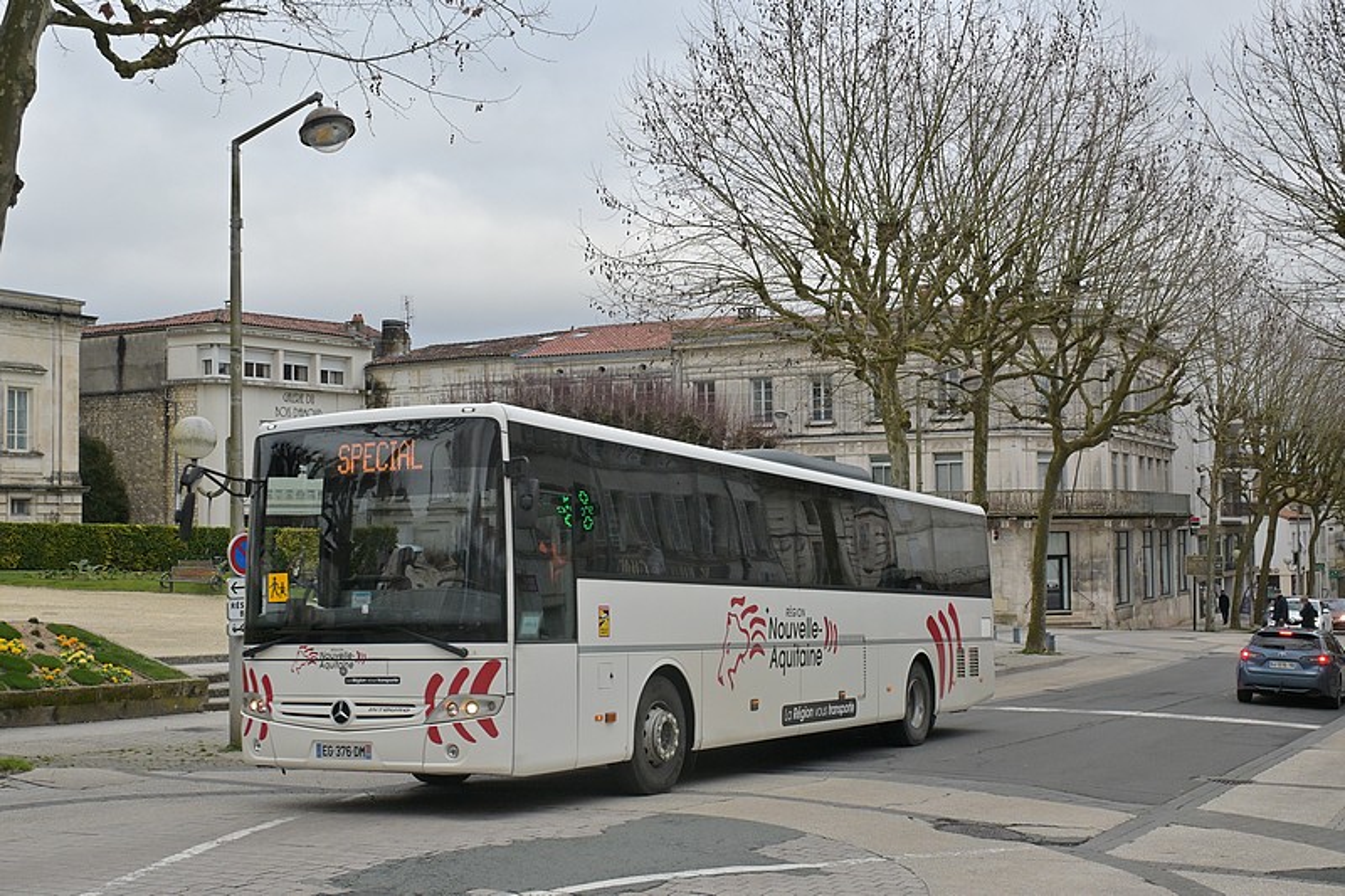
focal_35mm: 41
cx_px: 672
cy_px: 448
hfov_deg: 47.2
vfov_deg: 32.4
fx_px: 1541
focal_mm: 27.5
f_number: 9
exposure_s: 1/400
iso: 800
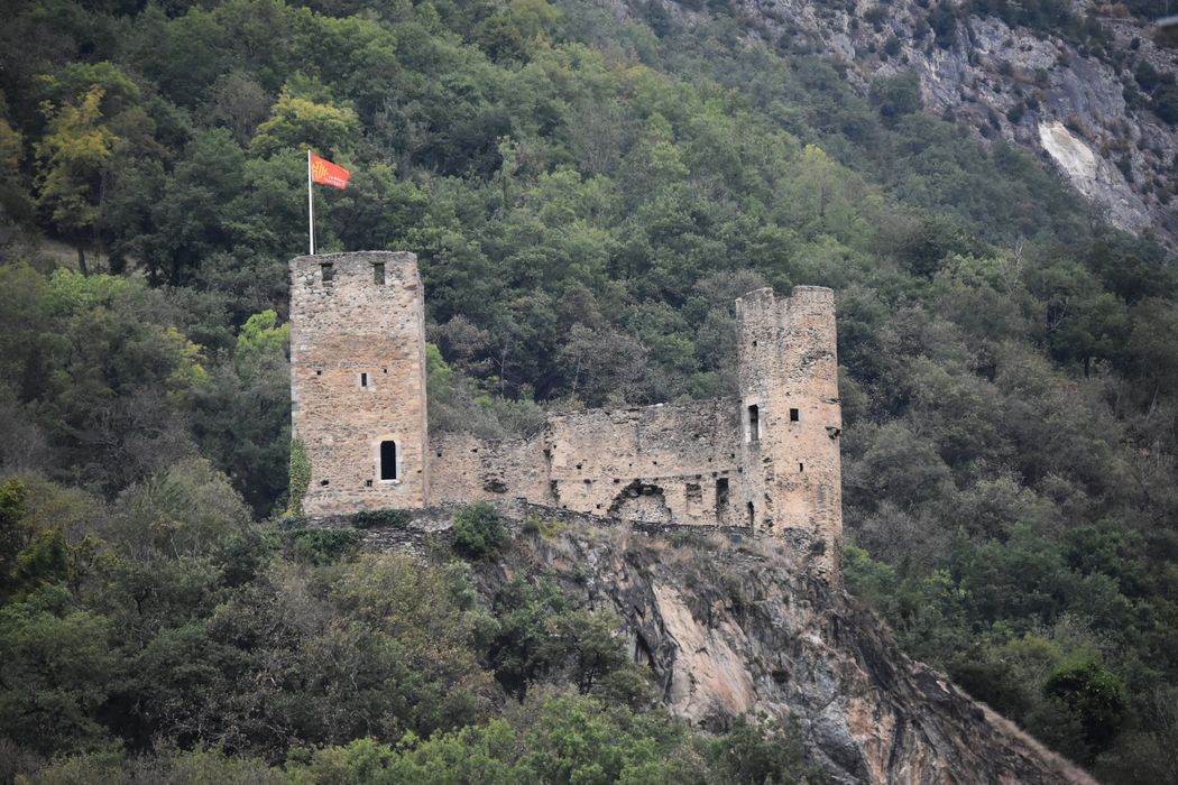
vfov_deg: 6.3
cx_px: 589
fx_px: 7117
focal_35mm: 218
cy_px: 392
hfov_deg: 9.5
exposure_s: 1/500
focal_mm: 145
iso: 1100
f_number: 5
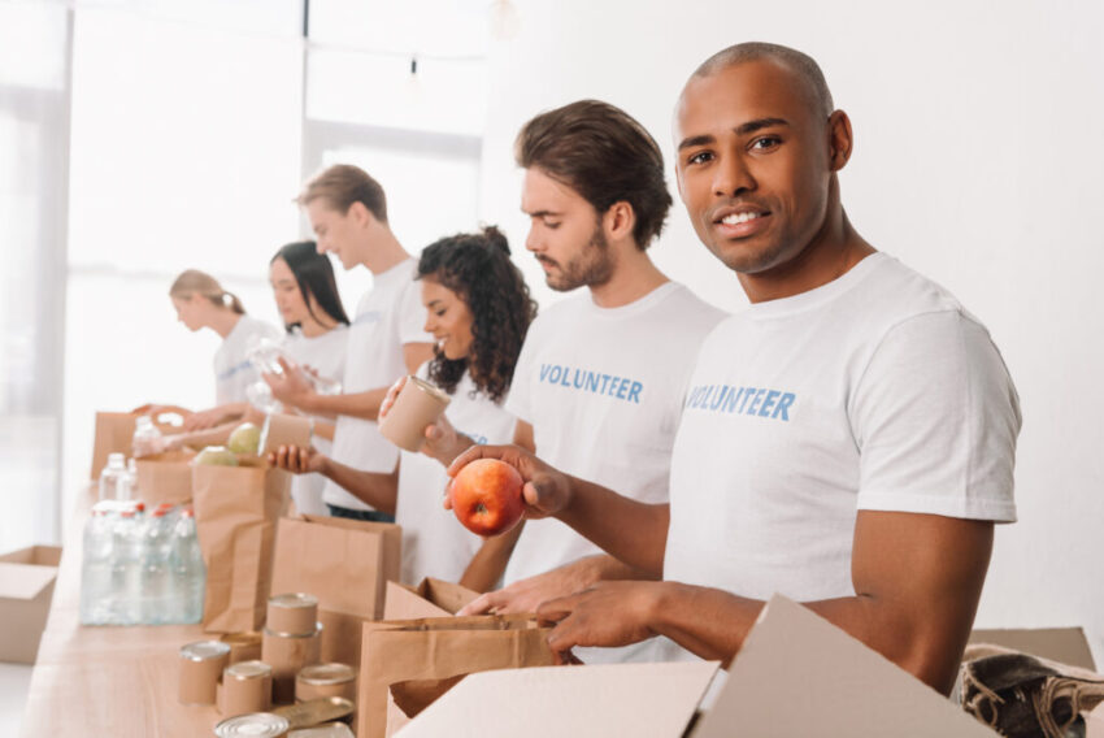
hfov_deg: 54.4
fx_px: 1074
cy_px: 369
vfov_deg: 37.9
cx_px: 552
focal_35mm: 35
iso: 160
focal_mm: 35
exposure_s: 1/200
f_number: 4
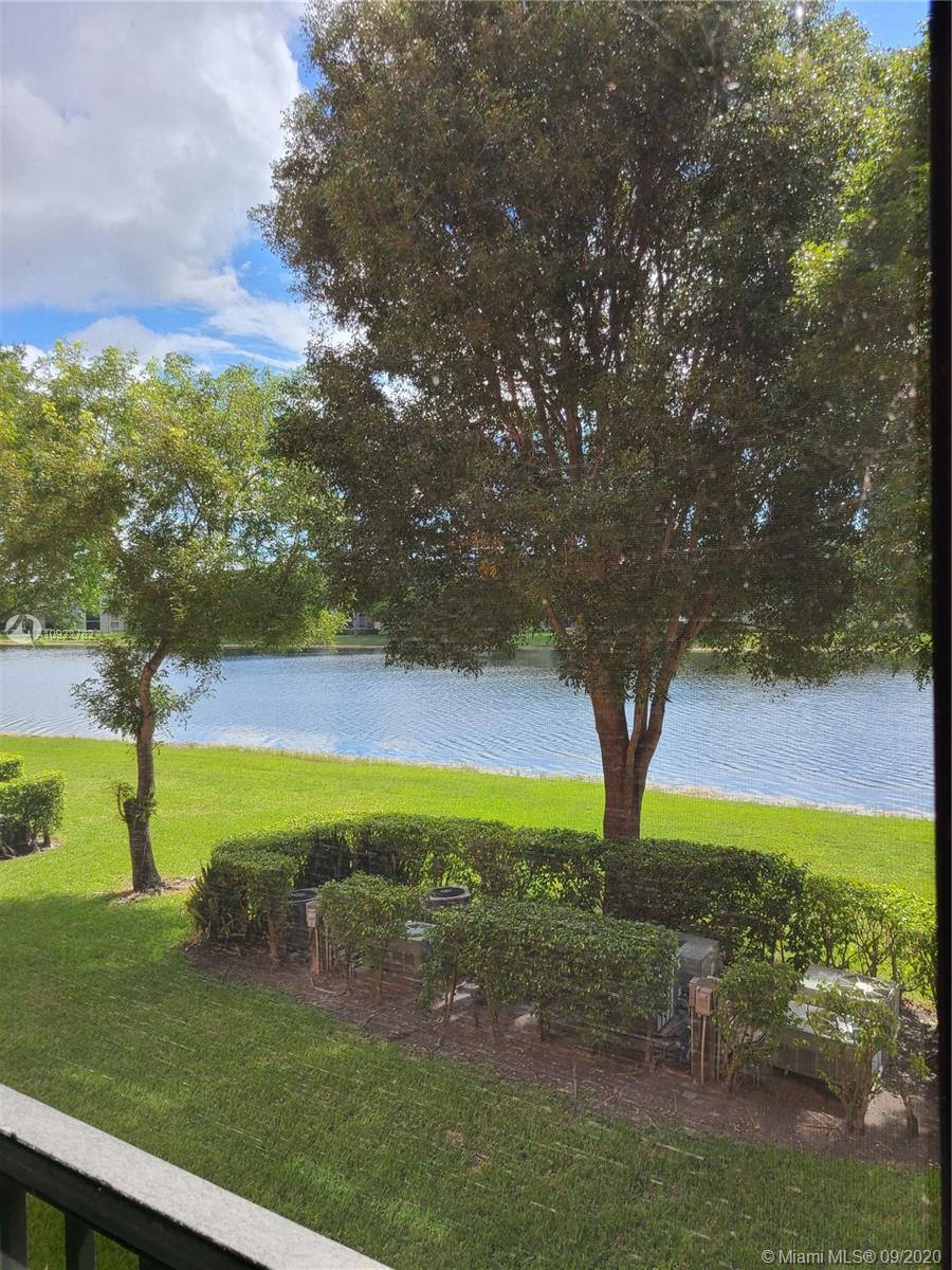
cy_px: 635
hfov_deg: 53.1
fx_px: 953
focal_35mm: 26
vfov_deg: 67.3
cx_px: 476
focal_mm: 5.4
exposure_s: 1/894
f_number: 1.8
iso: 40
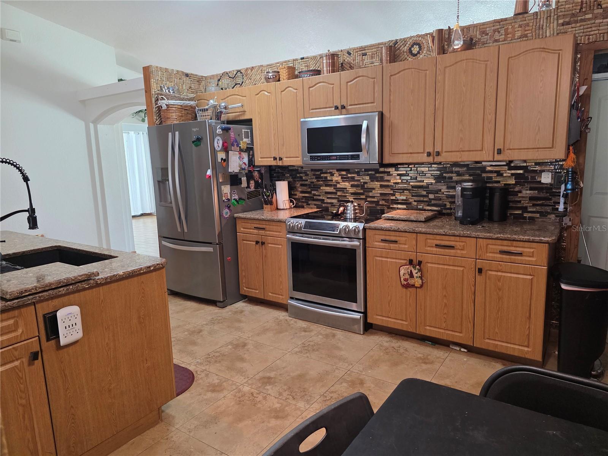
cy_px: 228
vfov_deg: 58.9
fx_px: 404
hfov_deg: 73.9
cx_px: 304
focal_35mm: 23
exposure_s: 1/120
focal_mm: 6.3
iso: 640
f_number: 1.7
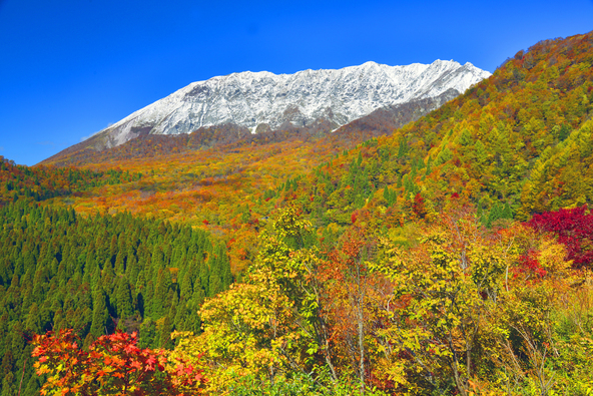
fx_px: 511
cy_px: 198
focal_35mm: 31
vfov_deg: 42.3
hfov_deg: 60.3
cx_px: 296
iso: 100
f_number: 11
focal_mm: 31
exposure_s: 1/30
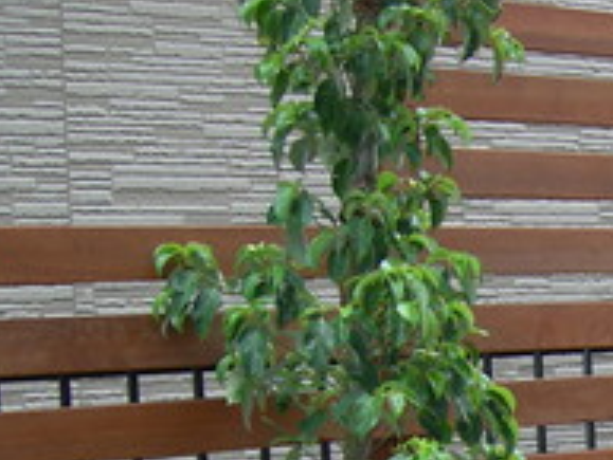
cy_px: 644
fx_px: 2233
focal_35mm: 126
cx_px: 988
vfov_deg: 11.4
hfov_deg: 14.3
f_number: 2.8
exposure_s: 1/30
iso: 50
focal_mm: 7.8
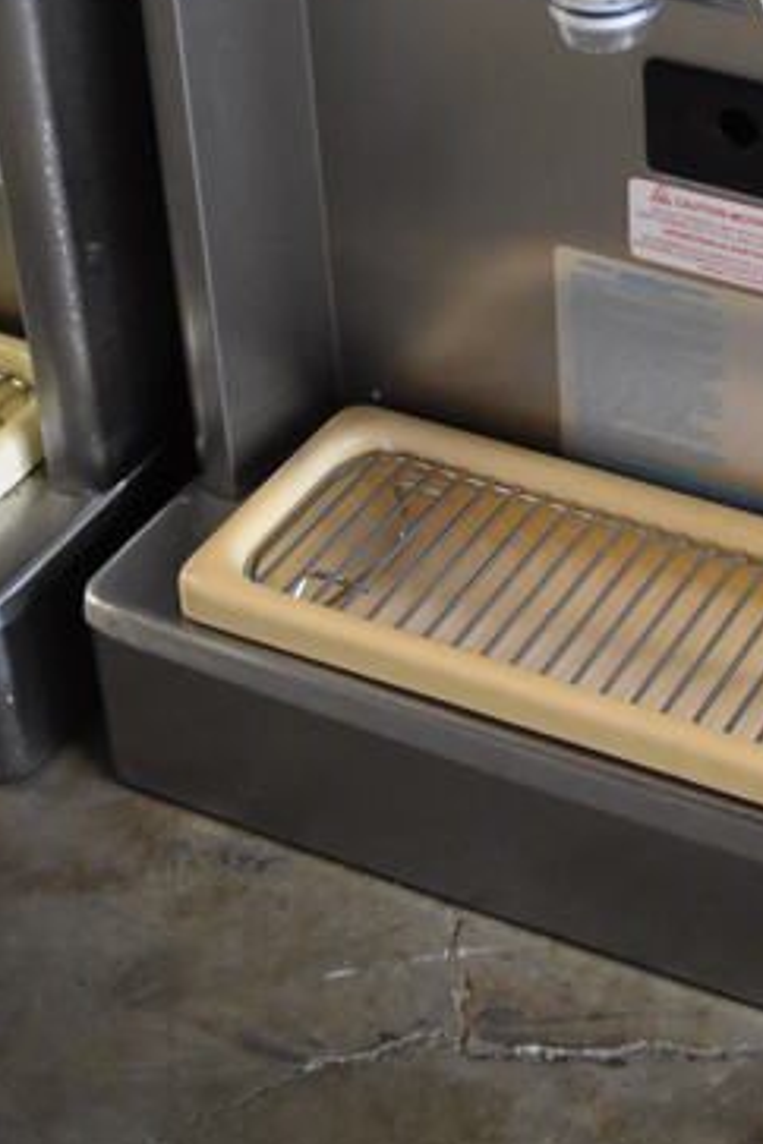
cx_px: 952
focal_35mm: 79
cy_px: -222
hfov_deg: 16.4
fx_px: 2520
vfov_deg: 23.4
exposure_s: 1/125
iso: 2500
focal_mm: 21
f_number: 3.8
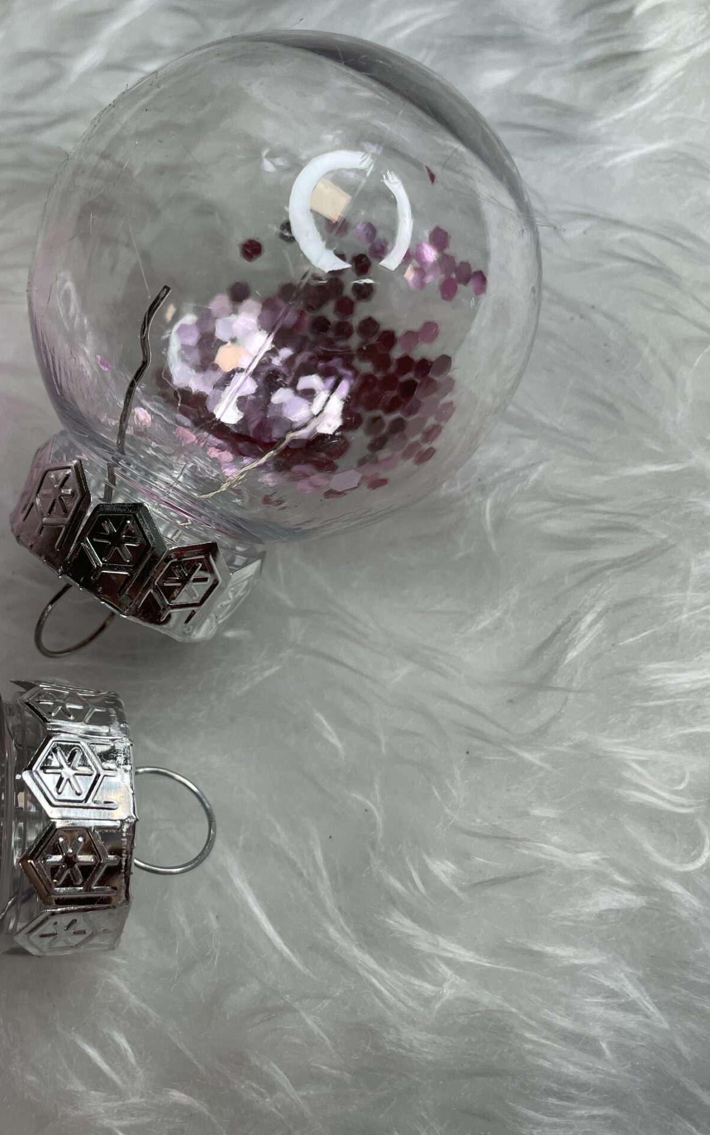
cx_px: 60
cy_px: 564
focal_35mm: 37
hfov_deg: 32.6
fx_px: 1145
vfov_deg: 52.7
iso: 32
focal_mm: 4.2
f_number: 1.6
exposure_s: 1/177
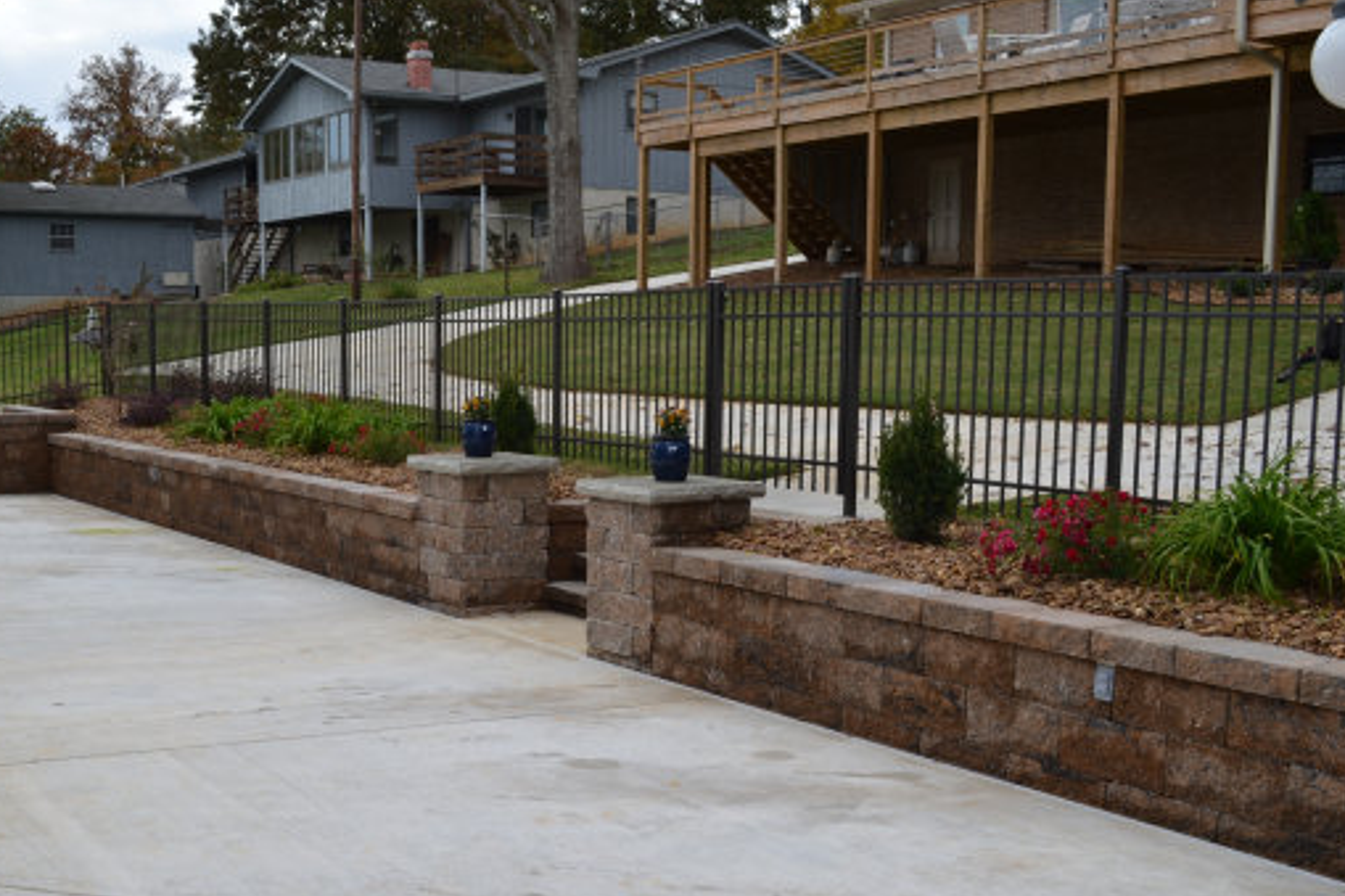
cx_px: 526
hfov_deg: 42.5
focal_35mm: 46
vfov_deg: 29.1
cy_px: 559
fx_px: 1718
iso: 100
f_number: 7.1
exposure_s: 1/250
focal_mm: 24
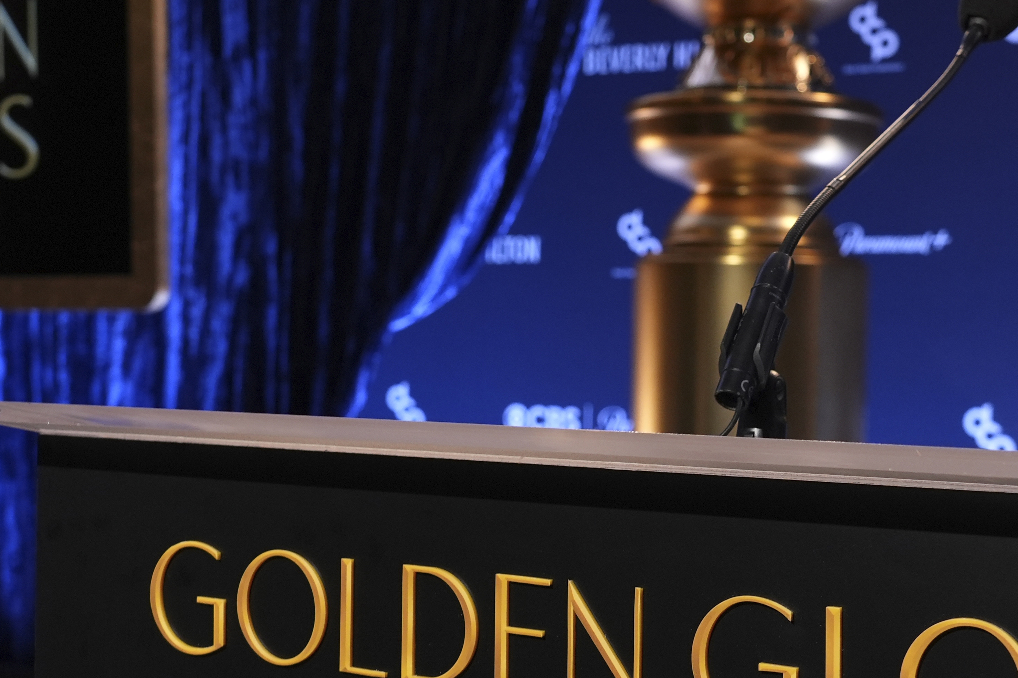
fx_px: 1951
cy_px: 373
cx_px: 610
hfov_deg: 29.2
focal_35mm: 69
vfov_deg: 19.7
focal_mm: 34
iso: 1600
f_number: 5
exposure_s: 1/60
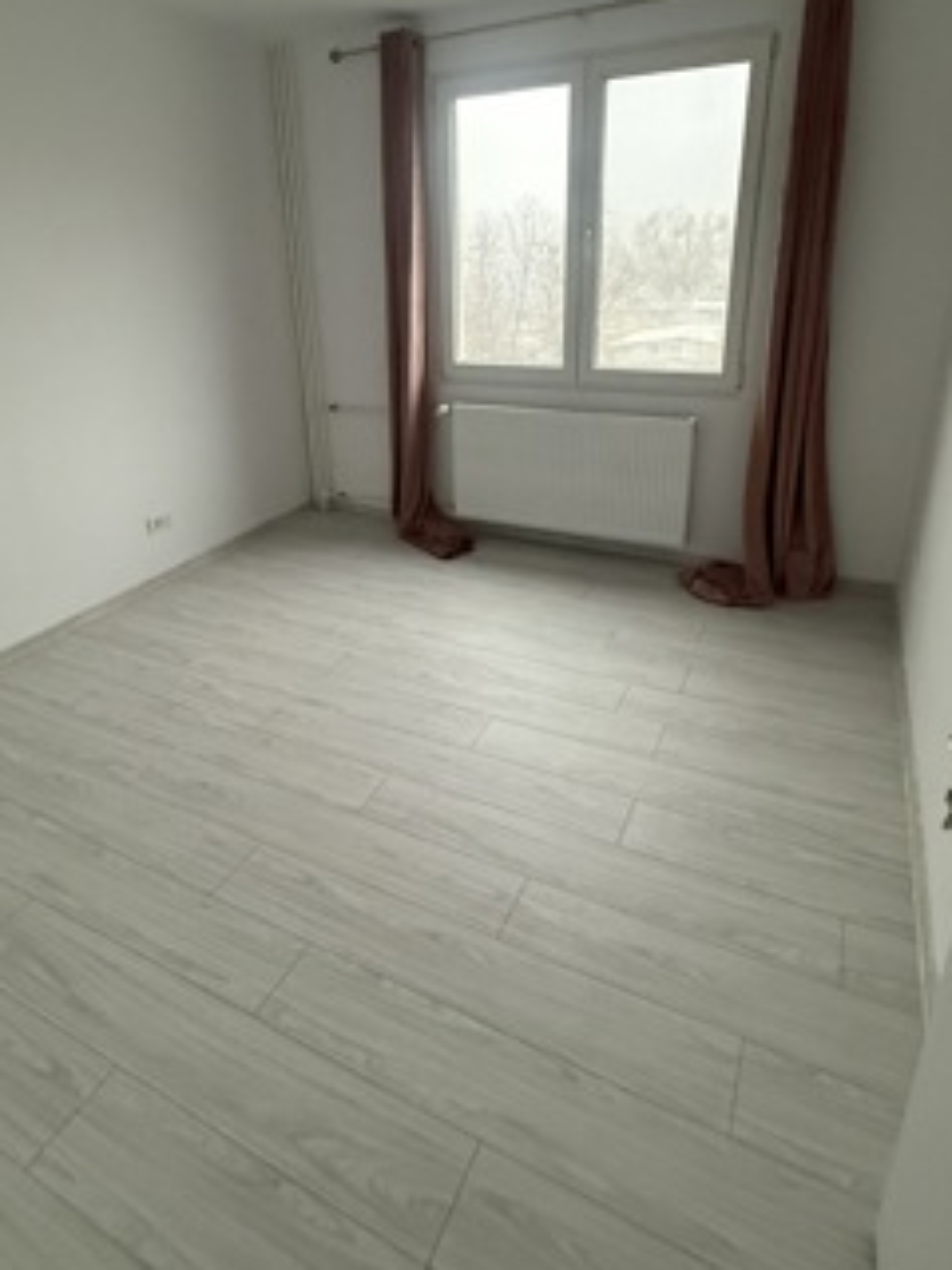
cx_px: 440
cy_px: 528
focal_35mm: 21
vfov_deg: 78.3
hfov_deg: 63.4
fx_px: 770
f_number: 2.2
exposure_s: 1/100
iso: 500
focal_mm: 2.22
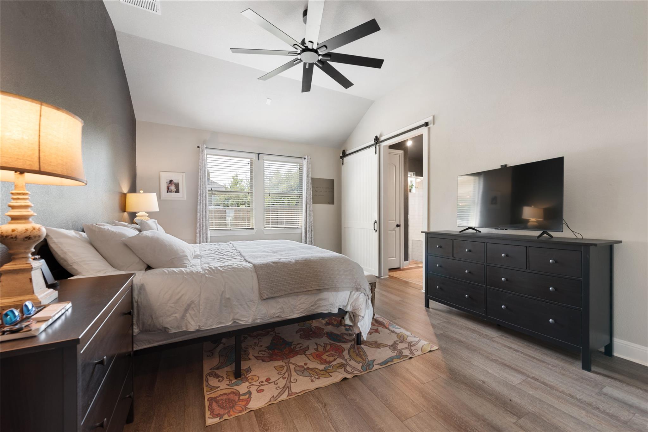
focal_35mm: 14
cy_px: 216
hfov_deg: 104.2
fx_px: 252
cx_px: 324
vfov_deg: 81.2
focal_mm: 14
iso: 400
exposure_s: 1/4
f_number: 8
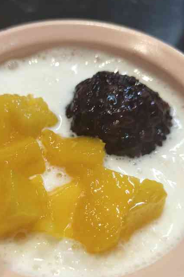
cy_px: 162
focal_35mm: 44
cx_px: 58
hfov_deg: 30.2
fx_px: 338
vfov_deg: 44.4
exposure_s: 1/100
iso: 214
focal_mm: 4.27
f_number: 1.8
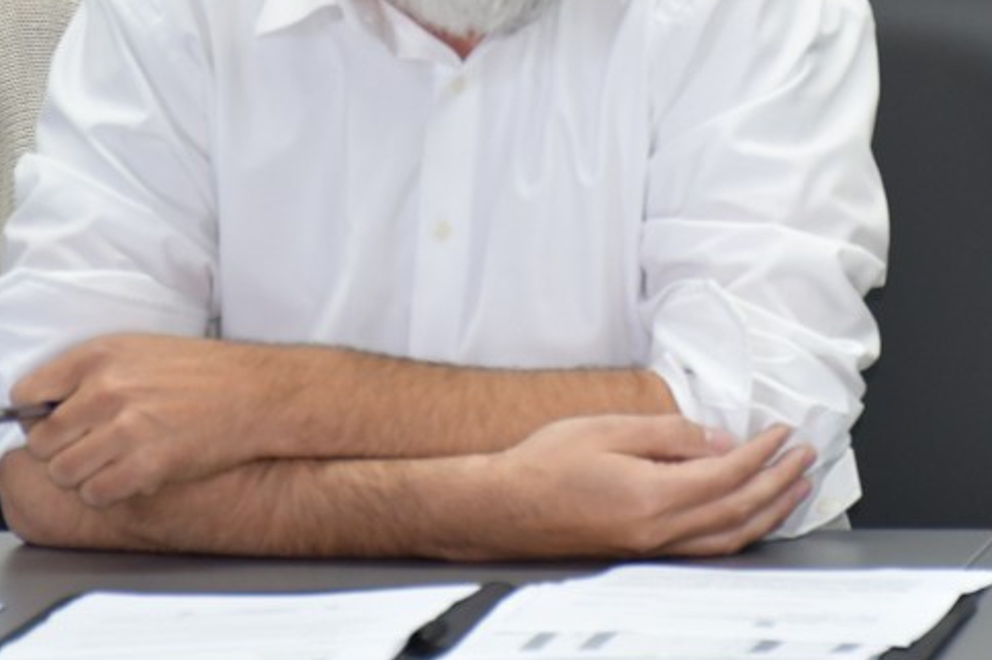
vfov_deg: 4.3
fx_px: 8732
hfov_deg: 6.5
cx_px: 722
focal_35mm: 317
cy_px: 3
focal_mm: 100
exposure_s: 1/60
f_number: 5.6
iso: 1250
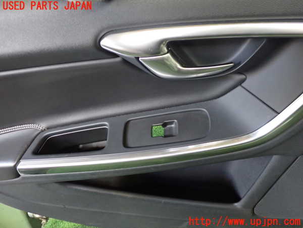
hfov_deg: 60.0
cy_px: 114
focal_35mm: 30
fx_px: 263
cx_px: 152
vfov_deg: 46.8
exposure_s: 1/25
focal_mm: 5.4
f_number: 2.3
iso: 800
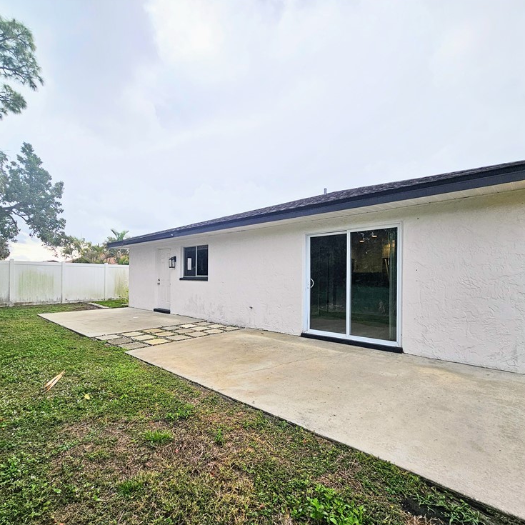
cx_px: 237
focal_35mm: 16
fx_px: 275
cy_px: 270
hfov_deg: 87.2
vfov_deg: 87.4
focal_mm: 2.2
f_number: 2.2
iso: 50
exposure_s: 1/1293
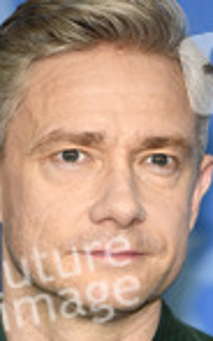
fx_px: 5140
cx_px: 88
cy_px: 408
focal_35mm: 554
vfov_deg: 3.8
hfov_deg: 2.4
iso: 800
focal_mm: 200
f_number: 3.5
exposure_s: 1/320
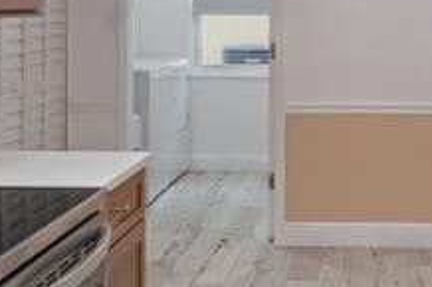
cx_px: 367
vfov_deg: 16.7
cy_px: 12
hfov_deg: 24.8
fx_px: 959
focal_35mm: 80
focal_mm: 17
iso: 320
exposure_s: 1/1.25
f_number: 8
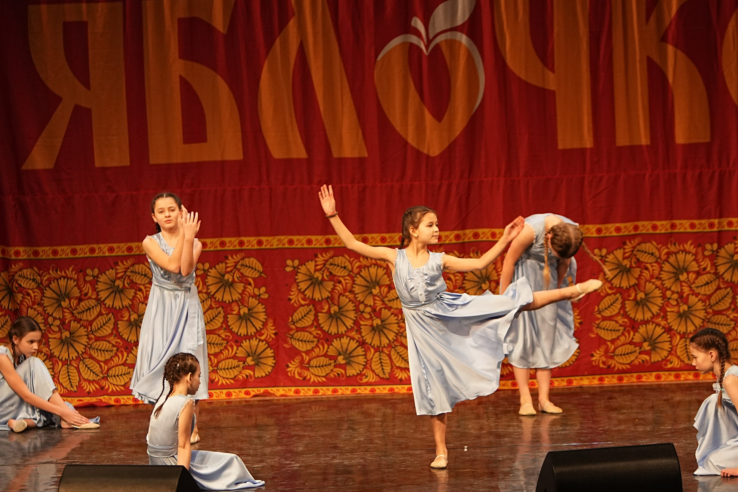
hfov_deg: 11.6
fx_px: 3628
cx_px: 366
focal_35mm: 177
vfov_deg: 7.8
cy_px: 253
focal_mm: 110
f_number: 2.8
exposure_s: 1/400
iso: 1600
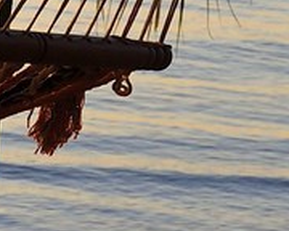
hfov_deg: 5.7
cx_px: -840
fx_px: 2498
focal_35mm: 292
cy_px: 59
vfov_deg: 5.3
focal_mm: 35
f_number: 7.1
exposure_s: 1/160
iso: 200
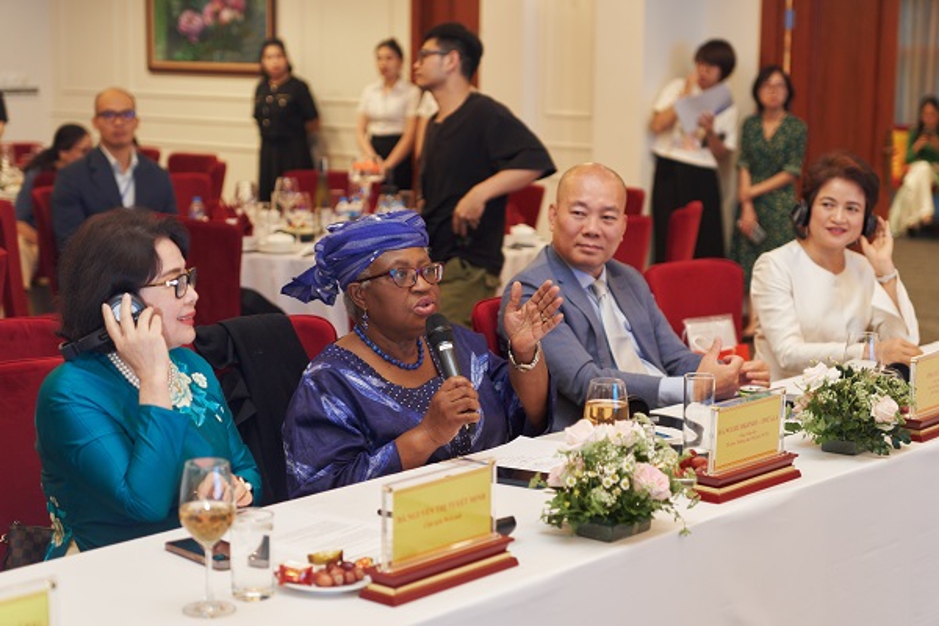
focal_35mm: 70
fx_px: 1826
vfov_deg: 19.5
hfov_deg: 28.8
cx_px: 470
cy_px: 313
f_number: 2.8
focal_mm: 70
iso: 800
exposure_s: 1/125
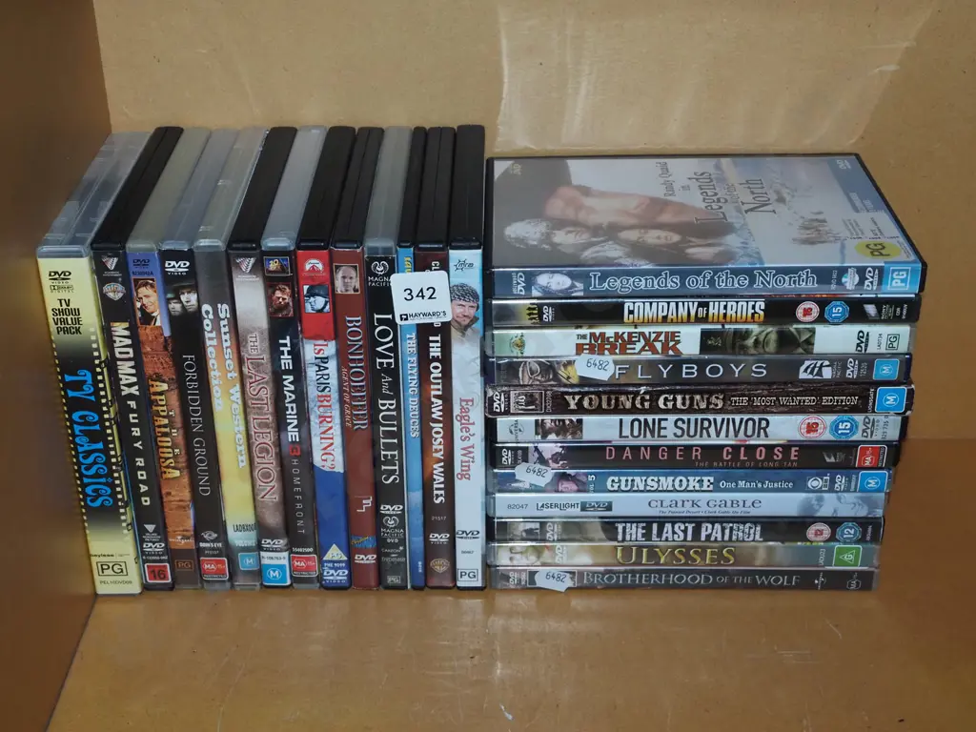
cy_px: 366
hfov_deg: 38.2
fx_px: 1410
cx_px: 488
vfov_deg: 29.1
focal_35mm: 50
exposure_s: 1/160
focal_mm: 25
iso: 2500
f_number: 5.6
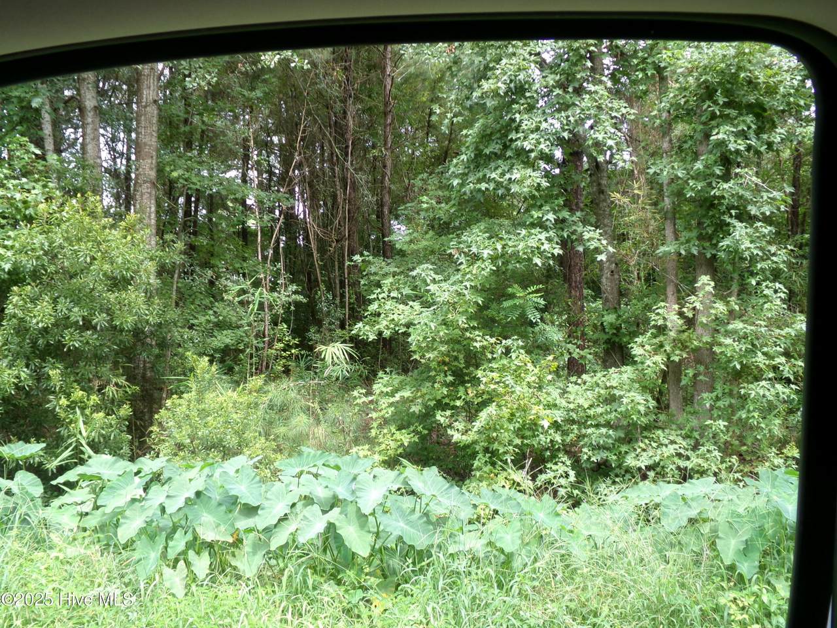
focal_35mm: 37
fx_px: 895
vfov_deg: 38.7
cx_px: 418
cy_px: 314
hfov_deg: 50.1
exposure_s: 1/75
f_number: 4
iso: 100
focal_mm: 6.6
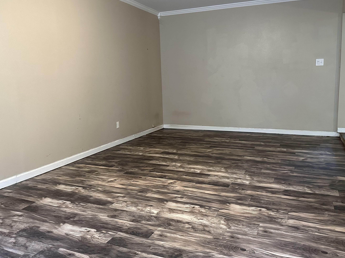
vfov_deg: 49.6
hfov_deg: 63.4
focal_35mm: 28
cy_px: 113
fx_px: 279
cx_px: 178
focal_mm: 6.86
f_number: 1.78
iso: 500
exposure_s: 1/60
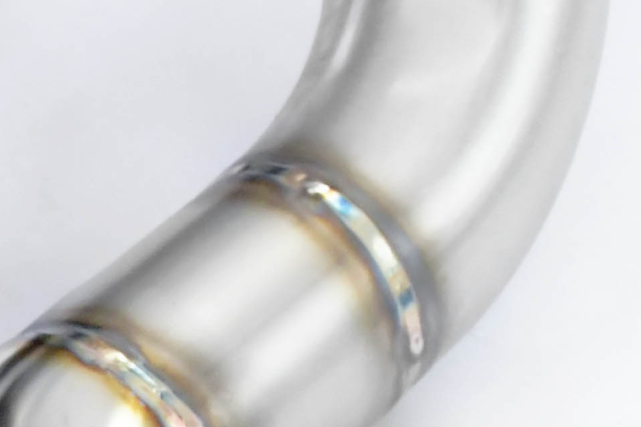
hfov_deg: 5.5
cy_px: 1003
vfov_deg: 3.7
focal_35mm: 367
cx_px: -500
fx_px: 6533
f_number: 8
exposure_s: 1/160
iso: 2000
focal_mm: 42
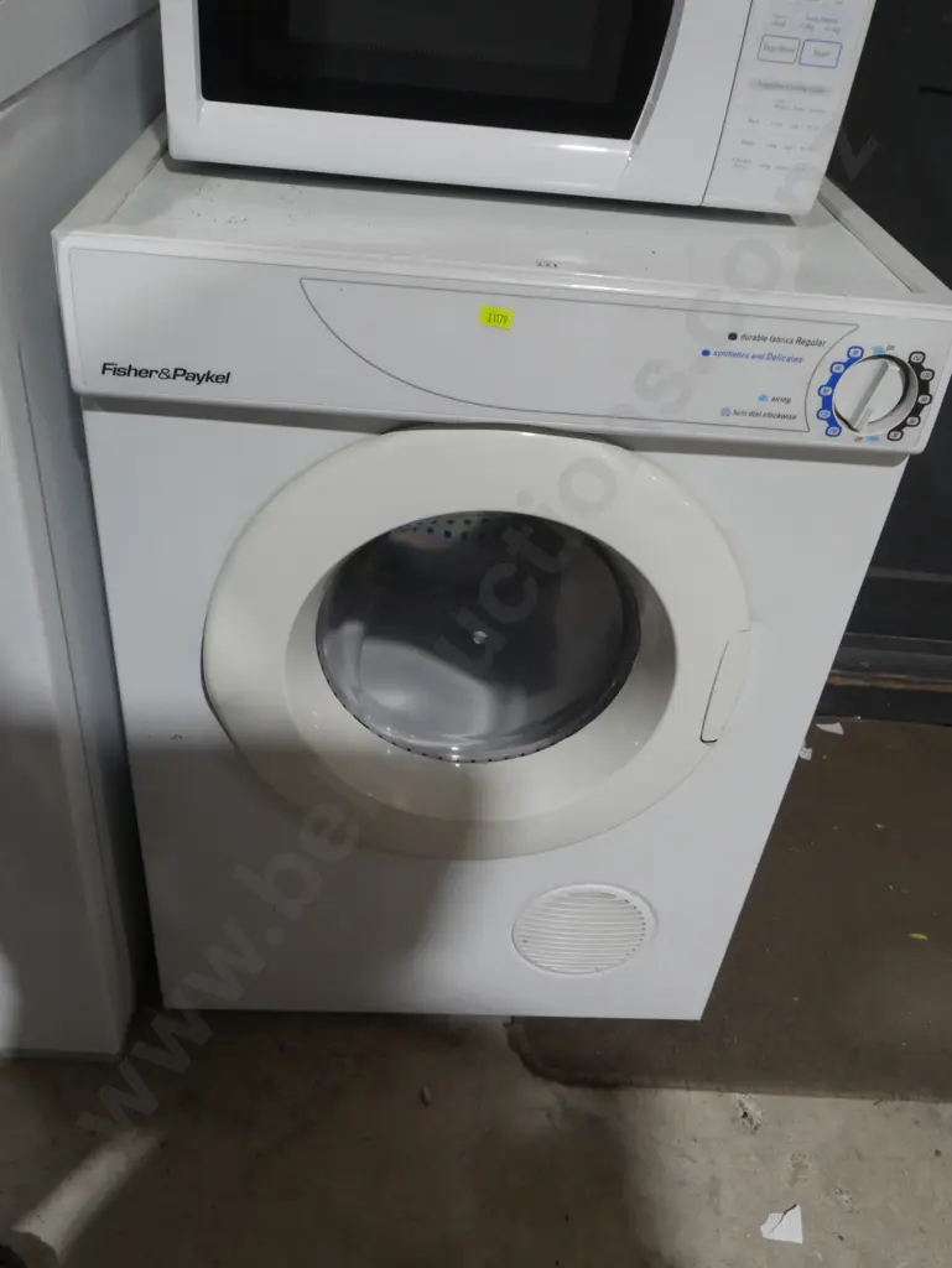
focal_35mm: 28
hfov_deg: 49.8
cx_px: 476
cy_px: 634
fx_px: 1026
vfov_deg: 63.4
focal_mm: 14
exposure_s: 1/60
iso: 1250
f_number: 9
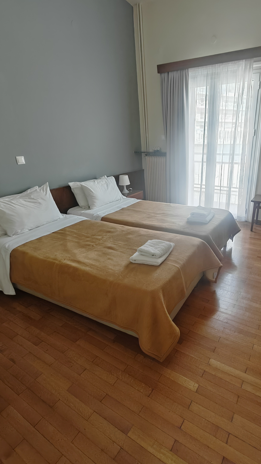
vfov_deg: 89.6
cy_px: 231
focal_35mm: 19
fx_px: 234
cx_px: 178
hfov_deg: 56.8
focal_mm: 1.82
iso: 320
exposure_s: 1/33
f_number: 2
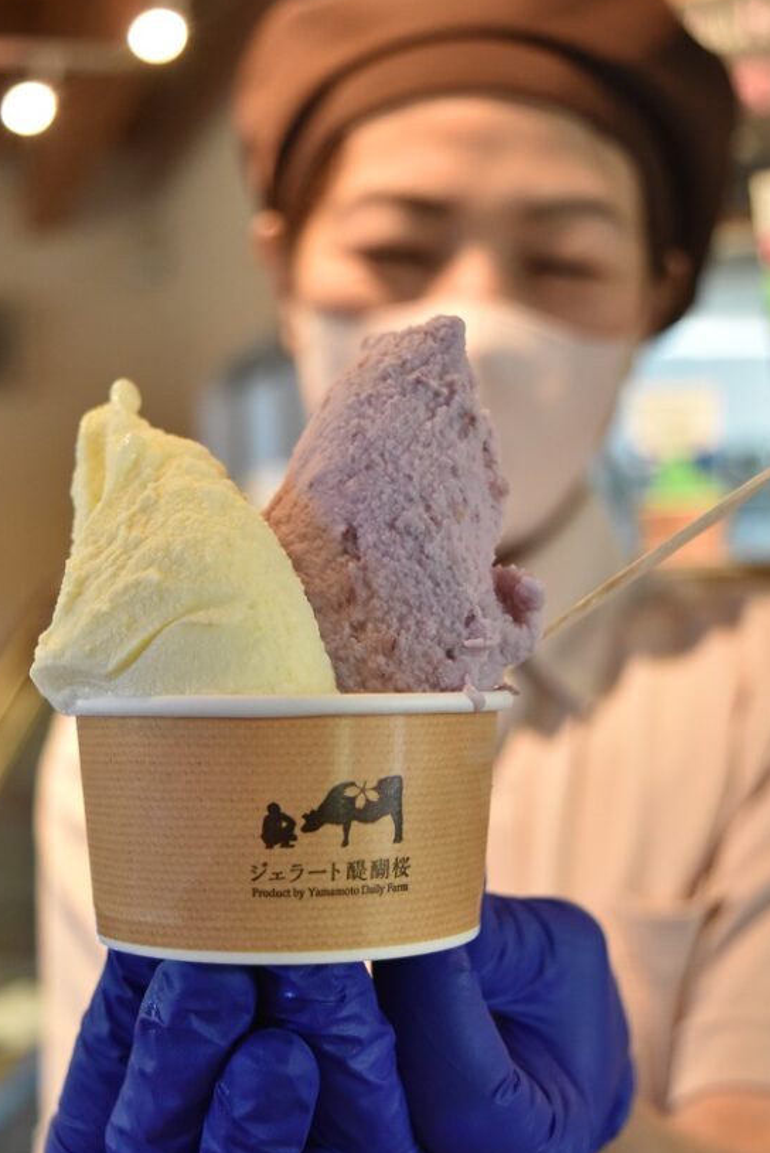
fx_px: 1751
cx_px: 352
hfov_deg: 24.8
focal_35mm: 55
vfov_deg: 36.4
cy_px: 639
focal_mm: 29
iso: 1600
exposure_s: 1/200
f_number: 4.2
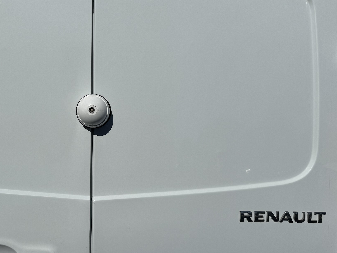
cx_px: 95
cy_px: 132
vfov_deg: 34.3
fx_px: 409
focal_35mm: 42
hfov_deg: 43.7
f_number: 1.78
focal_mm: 6.76
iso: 50
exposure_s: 1/17544
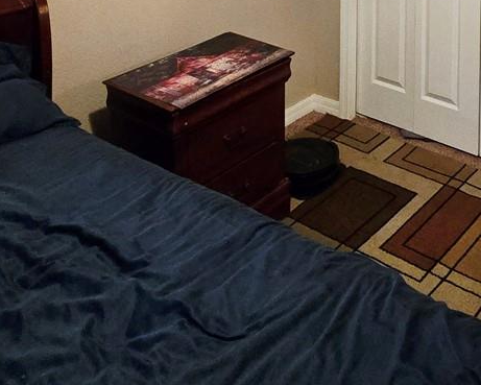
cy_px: -191
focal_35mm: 44
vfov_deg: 25.6
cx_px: 431
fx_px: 627
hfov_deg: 39.1
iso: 1000
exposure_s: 1/60.2
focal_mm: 2.2
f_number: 2.2
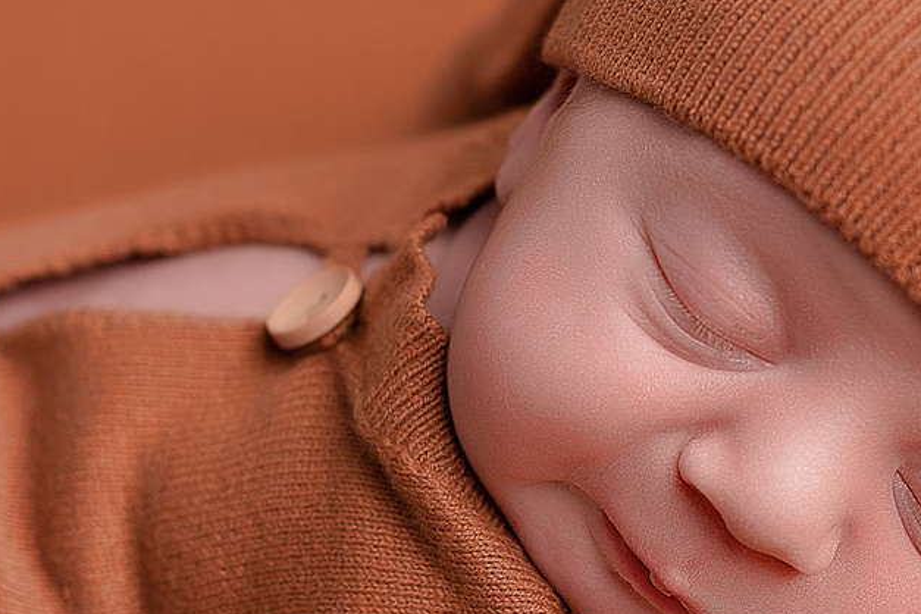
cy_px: 405
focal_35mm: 143
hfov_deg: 14.3
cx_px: 336
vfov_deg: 9.6
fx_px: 3658
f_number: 2.5
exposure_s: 1/160
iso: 100
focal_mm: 35
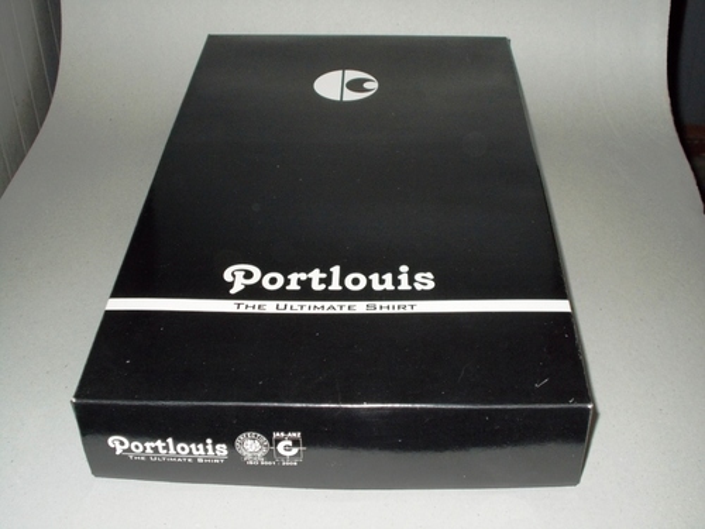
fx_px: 896
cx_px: 352
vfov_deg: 32.9
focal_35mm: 44
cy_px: 264
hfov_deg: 42.9
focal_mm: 7.9
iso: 200
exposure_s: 1/30
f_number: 4.2
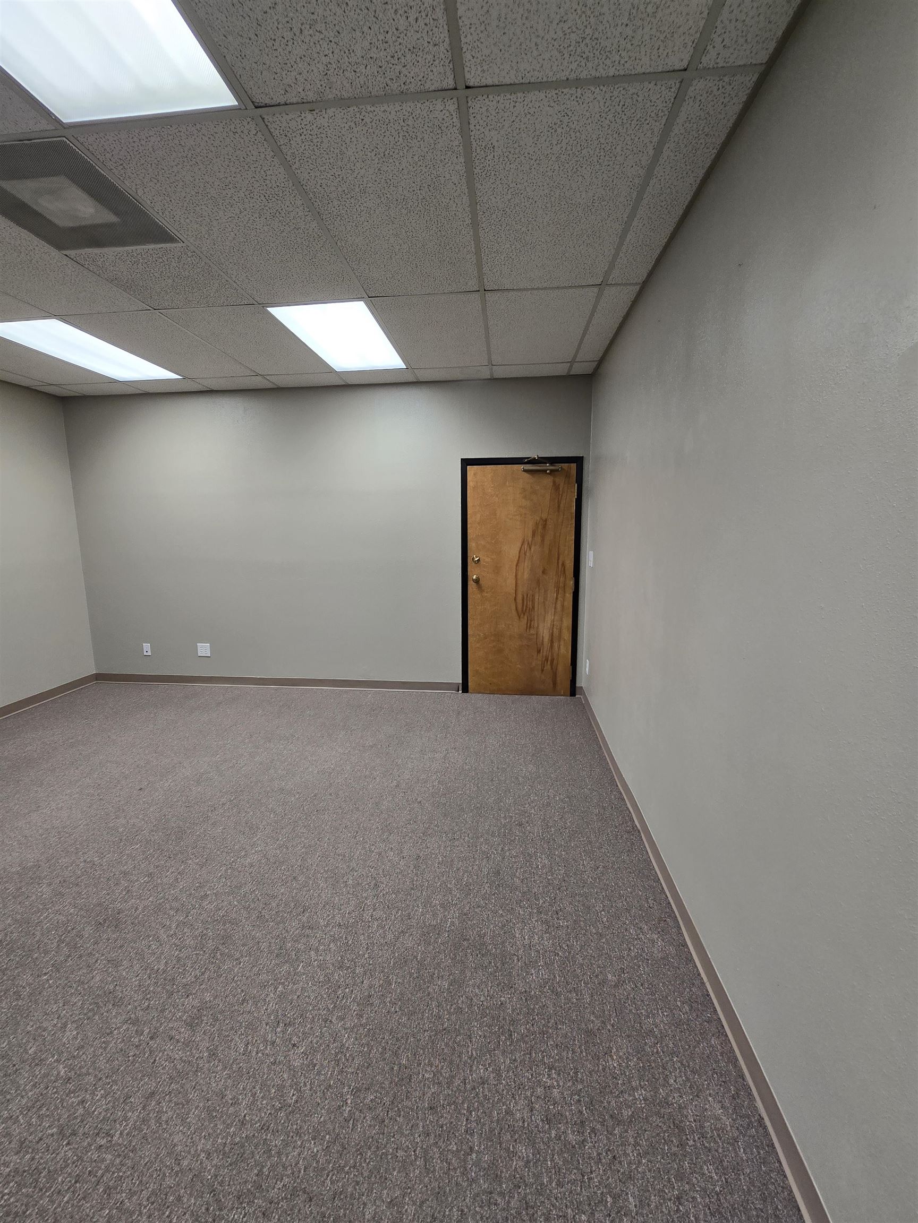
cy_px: 612
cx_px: 459
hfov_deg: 89.9
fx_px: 460
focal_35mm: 13
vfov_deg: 106.2
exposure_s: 1/60
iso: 64
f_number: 2.2
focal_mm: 2.2
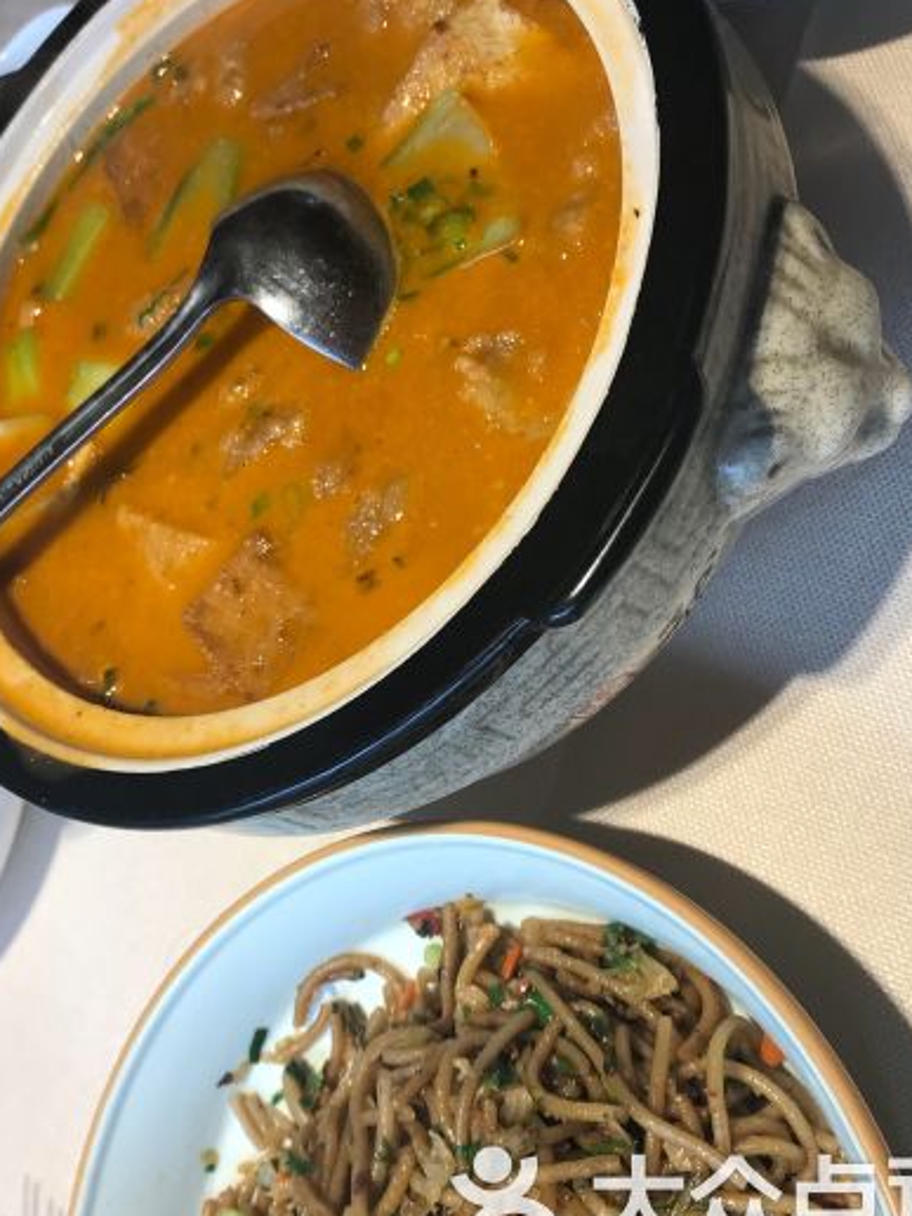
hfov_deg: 37.7
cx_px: 423
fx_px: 1335
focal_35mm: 38
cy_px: 500
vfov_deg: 48.7
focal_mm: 3.99
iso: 32
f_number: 1.8
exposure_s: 1/100
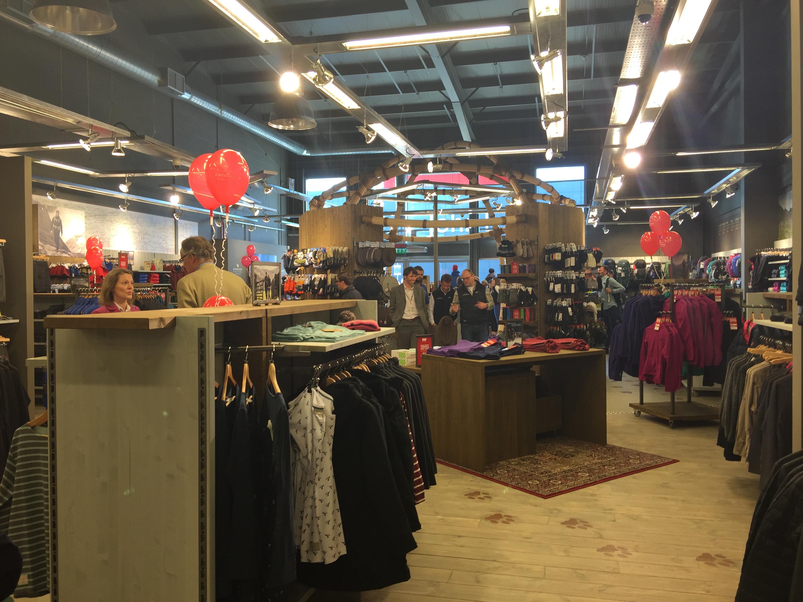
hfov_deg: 61.7
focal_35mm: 29
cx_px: 402
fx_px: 673
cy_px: 301
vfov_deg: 48.2
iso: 32
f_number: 2.2
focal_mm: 4.15
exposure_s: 1/50
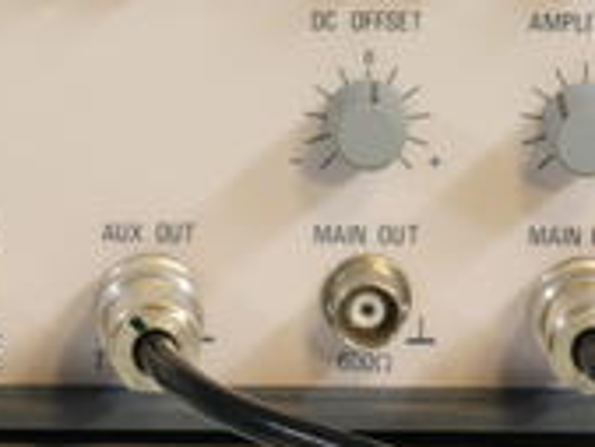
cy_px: 134
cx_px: 176
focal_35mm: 664
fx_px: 11421
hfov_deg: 3.0
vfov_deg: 2.2
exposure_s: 1/1.3
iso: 400
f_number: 16
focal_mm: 140
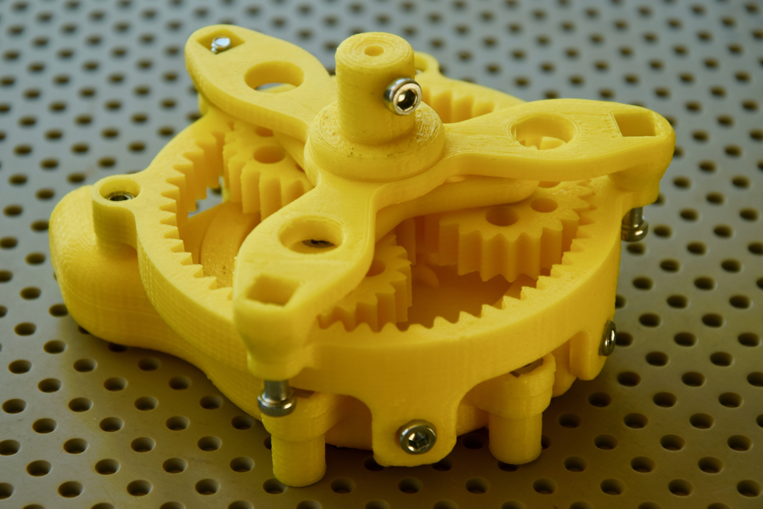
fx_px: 3073
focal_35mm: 145
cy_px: 242
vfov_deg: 9.5
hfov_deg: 14.2
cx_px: 363
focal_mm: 92
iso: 250
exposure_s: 1/200
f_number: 7.1
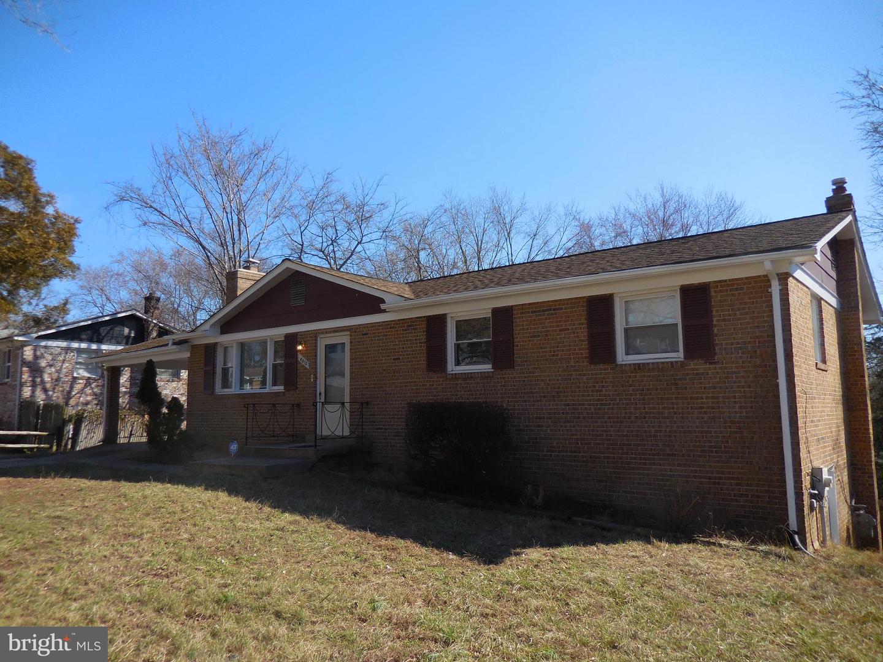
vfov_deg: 54.9
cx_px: 442
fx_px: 638
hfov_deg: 69.4
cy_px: 331
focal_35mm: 25
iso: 125
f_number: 3.3
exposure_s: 1/1250
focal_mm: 4.5
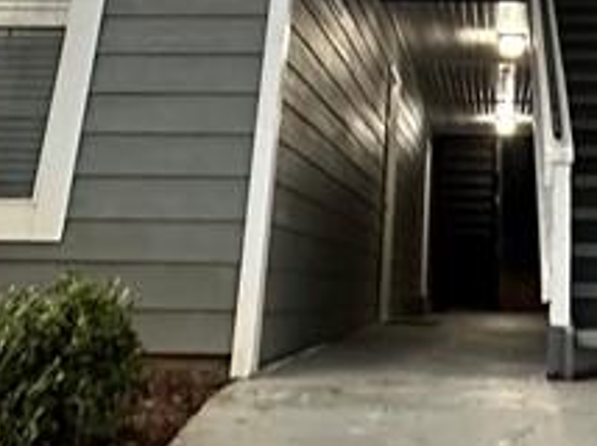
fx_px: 1154
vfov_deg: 17.0
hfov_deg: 28.2
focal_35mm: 67
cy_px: -410
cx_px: 499
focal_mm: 2.22
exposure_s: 1/60
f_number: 2.2
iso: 640
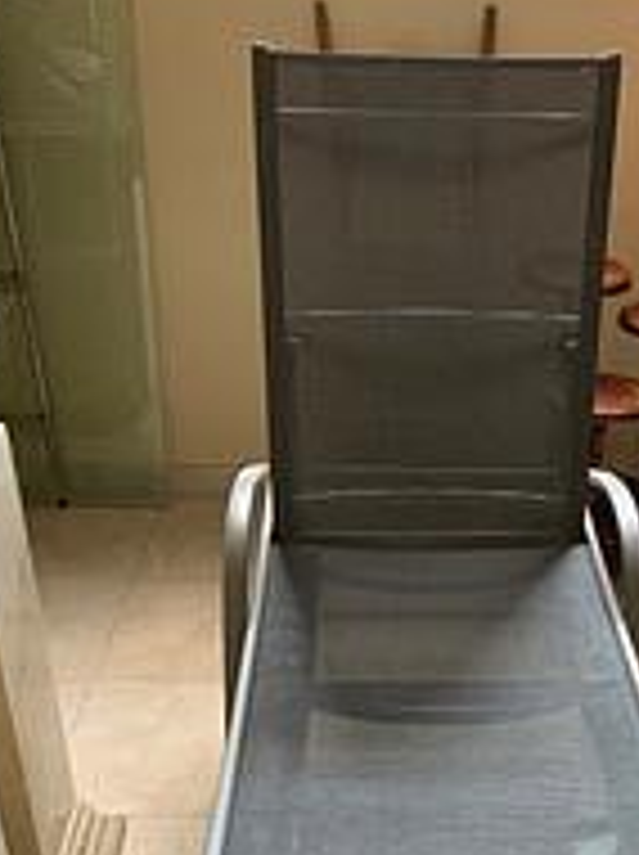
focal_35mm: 48
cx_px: 452
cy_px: 734
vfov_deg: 37.6
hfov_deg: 29.9
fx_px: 1184
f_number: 1.8
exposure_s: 1/48
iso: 400
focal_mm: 4.25
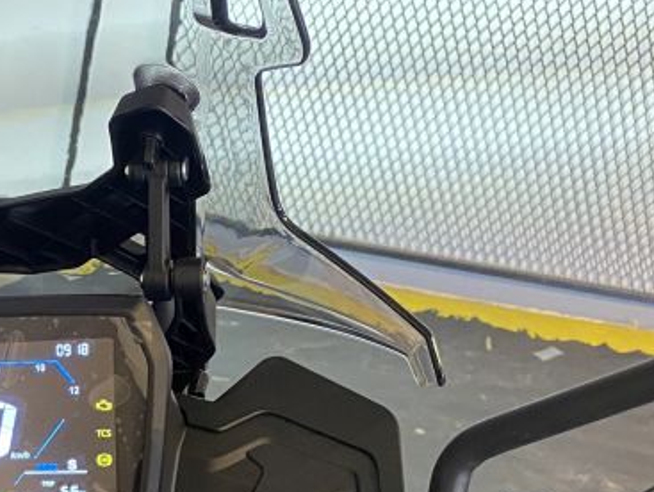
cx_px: -25
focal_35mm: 75
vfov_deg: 18.3
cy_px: 641
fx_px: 1418
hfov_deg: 24.6
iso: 500
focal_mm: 4.25
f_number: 1.8
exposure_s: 1/56
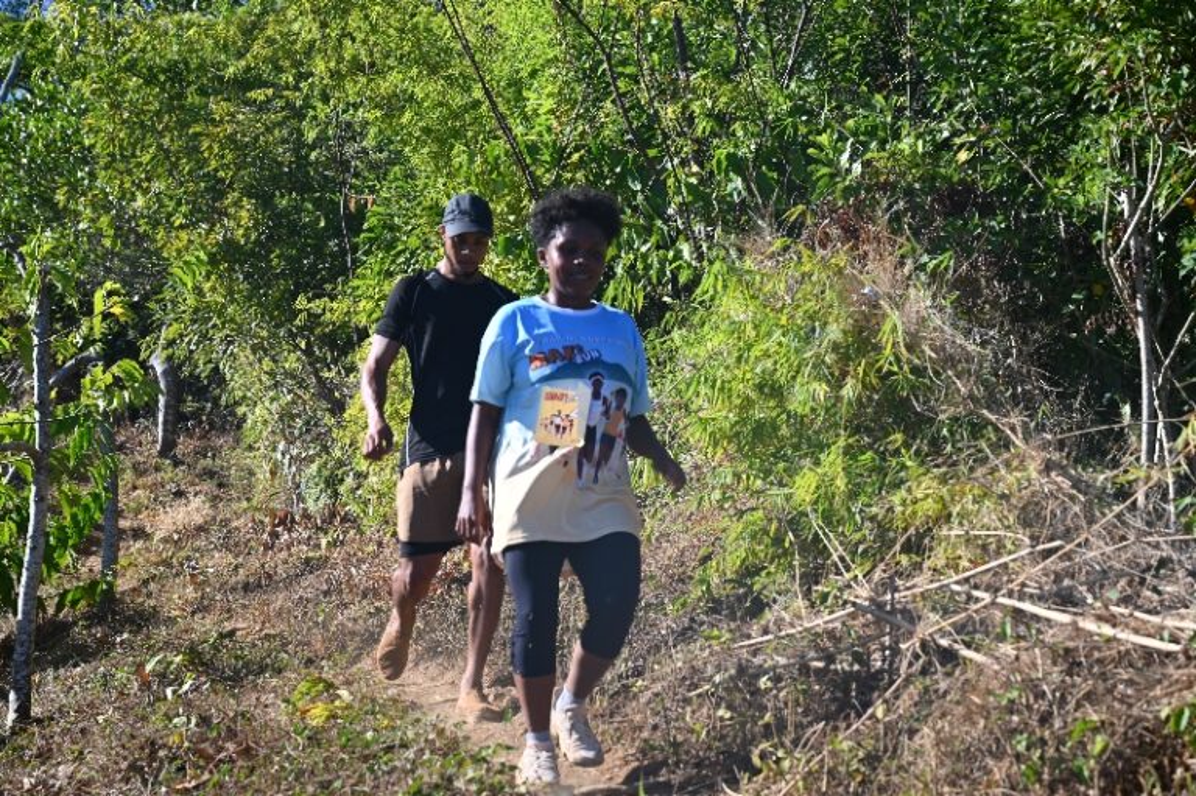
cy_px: 398
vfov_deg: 19.4
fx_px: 2324
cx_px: 598
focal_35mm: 70
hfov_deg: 28.9
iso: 100
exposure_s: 1/320
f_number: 6.3
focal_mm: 70
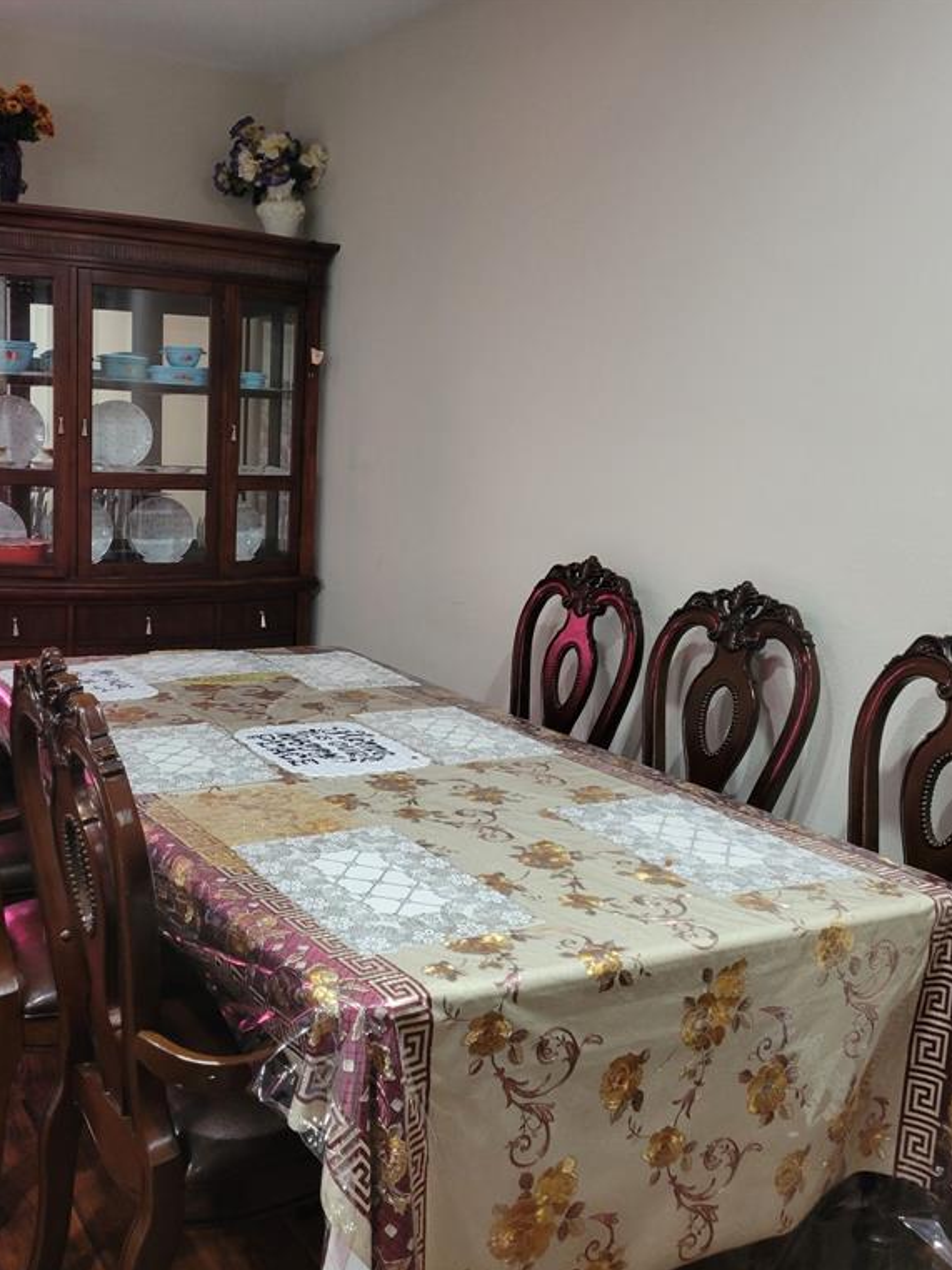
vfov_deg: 52.6
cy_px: 632
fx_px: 1283
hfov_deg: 40.4
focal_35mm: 35
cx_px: 345
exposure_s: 1/40
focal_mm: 5.4
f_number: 1.8
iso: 160
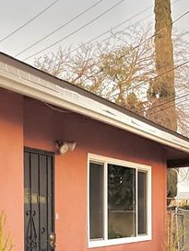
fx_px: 444
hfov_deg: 22.9
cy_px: 224
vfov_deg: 30.3
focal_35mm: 61
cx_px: -10
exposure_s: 1/9
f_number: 1.6
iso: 1000
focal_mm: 5.1
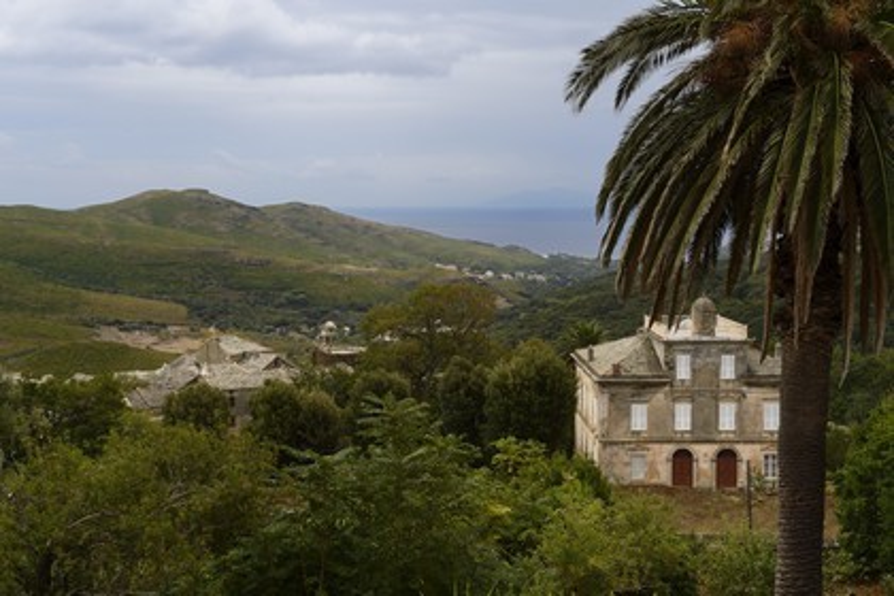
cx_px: 447
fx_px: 1192
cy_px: 298
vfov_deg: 28.1
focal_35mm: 48
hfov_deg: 41.1
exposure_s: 1/200
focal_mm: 48
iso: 400
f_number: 9
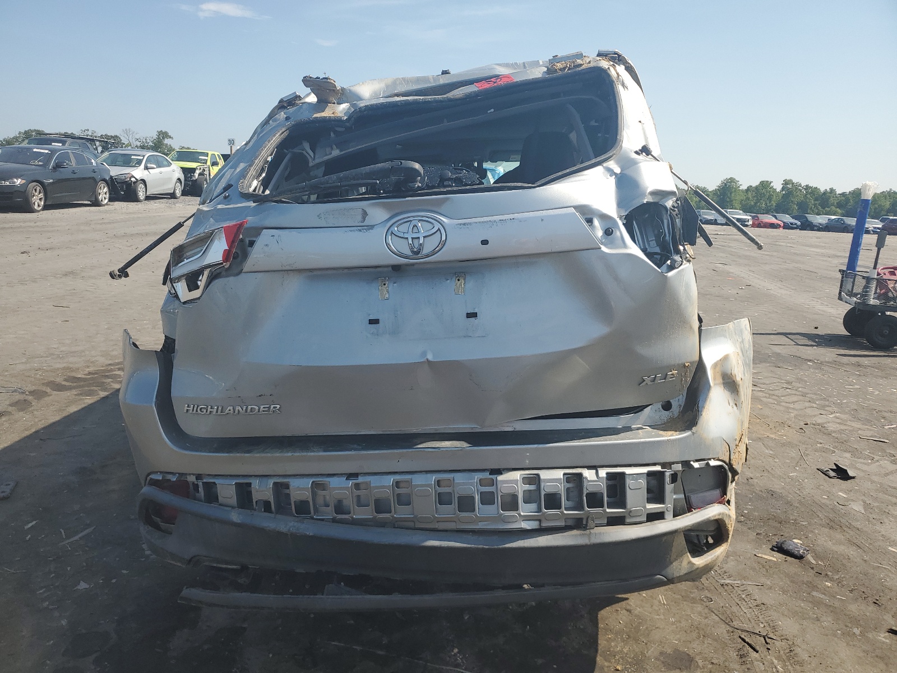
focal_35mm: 26
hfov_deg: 67.3
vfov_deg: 53.1
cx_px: 448
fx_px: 674
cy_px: 336
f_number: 1.5
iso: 50
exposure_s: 1/2500
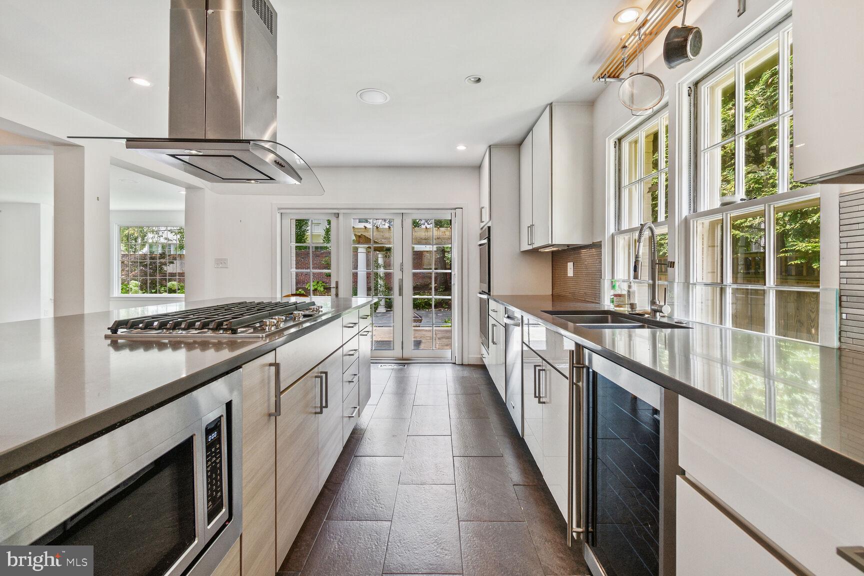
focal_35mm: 15
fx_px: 360
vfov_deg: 77.3
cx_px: 432
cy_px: 288
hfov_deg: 100.4
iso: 200
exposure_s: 1/15
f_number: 9
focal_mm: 10
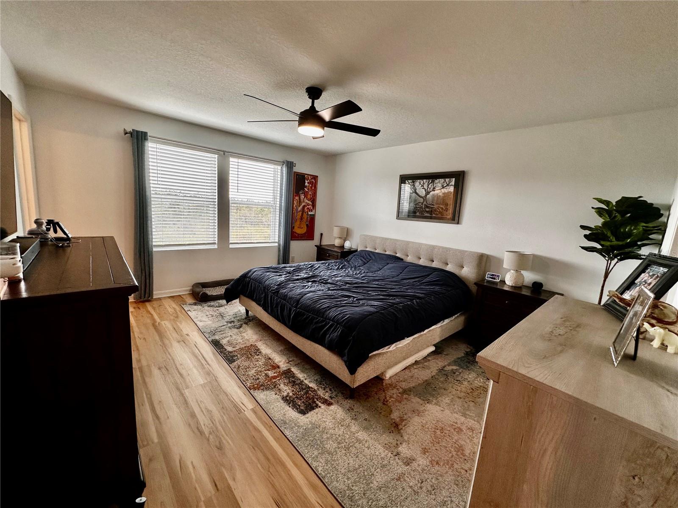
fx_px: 274
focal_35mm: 14
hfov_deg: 102.1
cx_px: 339
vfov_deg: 85.7
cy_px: 254
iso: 50
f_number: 2.2
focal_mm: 2.22
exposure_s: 1/120
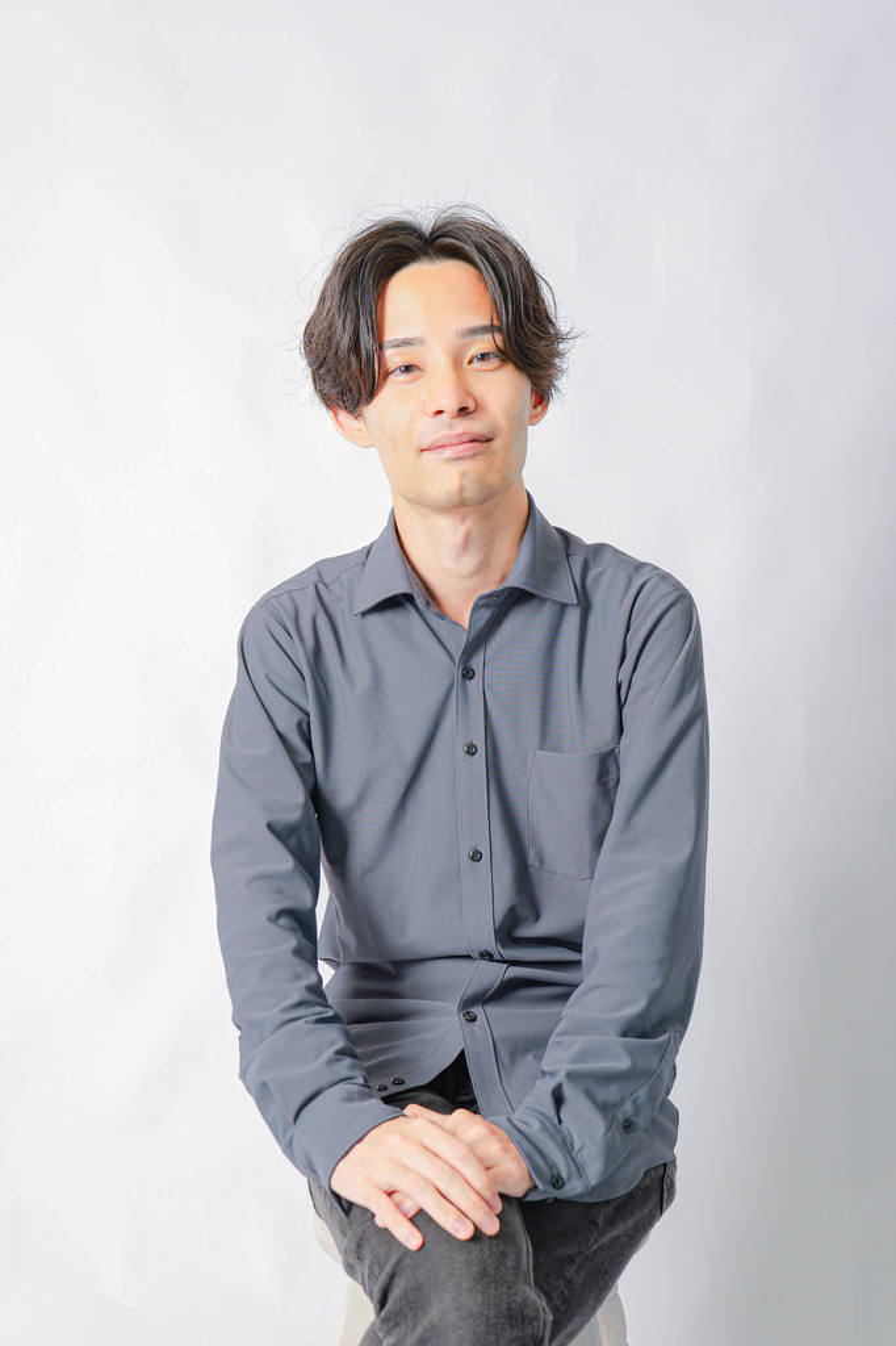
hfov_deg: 27.0
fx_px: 1868
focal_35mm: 50
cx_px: 448
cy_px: 673
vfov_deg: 39.6
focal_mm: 50
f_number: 5.6
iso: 100
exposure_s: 1/100
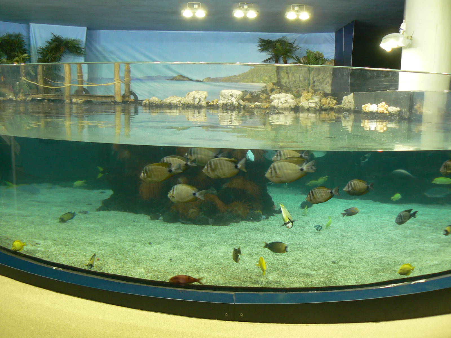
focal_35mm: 36
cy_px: 169
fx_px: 469
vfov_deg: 39.7
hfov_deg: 51.4
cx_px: 226
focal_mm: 6
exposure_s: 1/30
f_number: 2.8
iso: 100
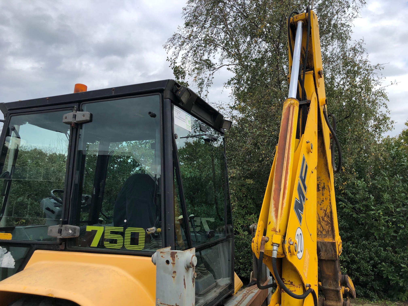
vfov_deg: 49.7
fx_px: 330
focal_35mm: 28
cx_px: 204
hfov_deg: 63.4
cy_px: 153
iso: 20
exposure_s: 1/727
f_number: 1.8
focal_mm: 4
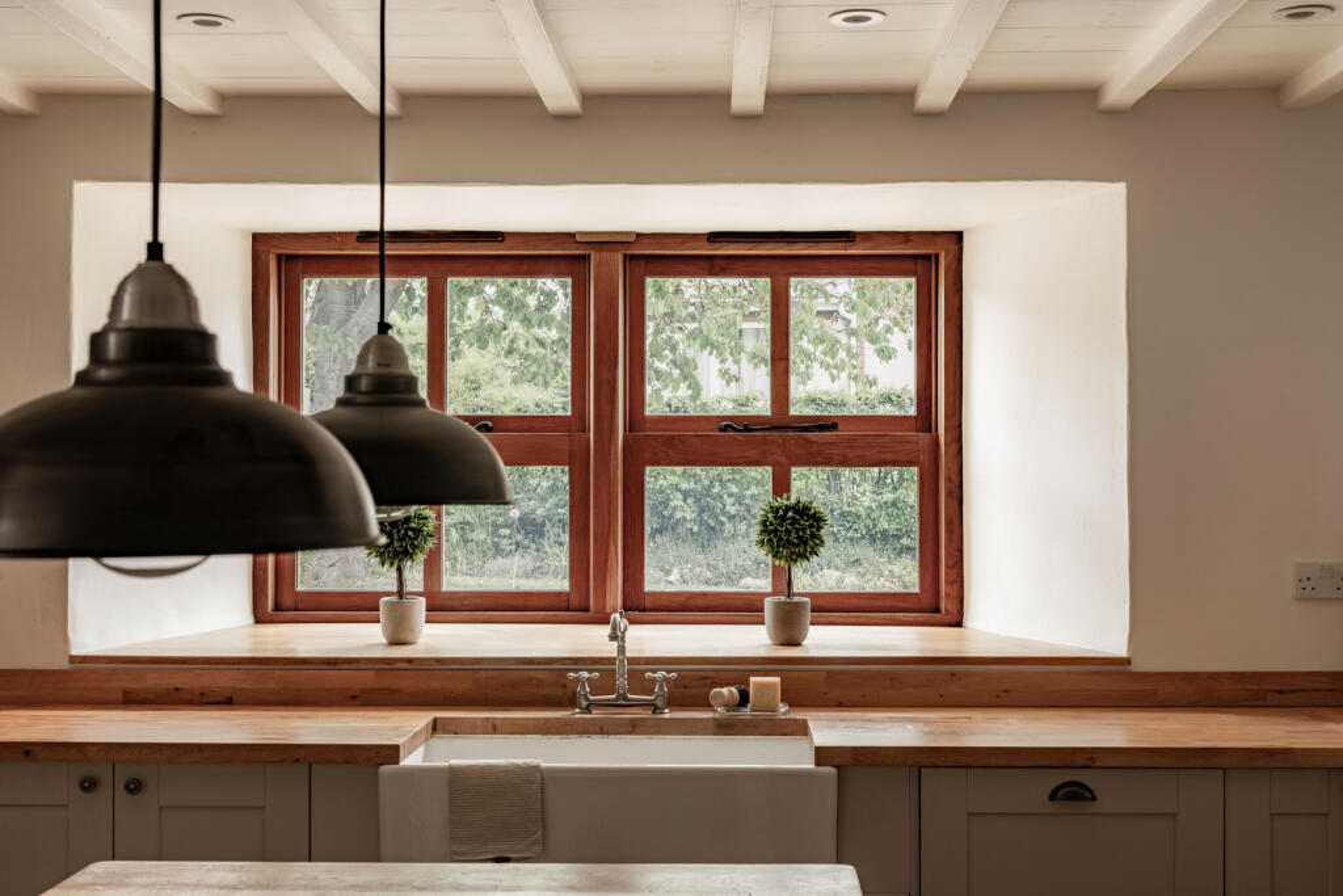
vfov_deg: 29.3
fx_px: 1716
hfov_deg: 42.7
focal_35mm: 46
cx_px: 672
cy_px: 448
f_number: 10
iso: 200
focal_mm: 46
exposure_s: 1/40
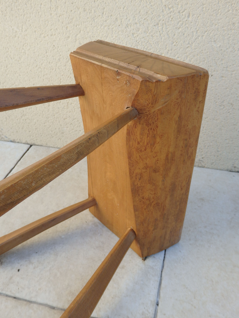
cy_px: 159
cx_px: 120
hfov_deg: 46.8
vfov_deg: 60.0
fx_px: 276
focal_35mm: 30
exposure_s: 1/250
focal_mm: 5.5
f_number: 3.3
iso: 125
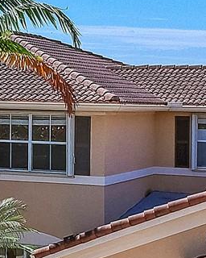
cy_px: 191
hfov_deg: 12.4
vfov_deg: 15.7
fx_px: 930
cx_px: -21
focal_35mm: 122
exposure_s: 1/1250
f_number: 2.6
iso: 100
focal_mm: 4.49
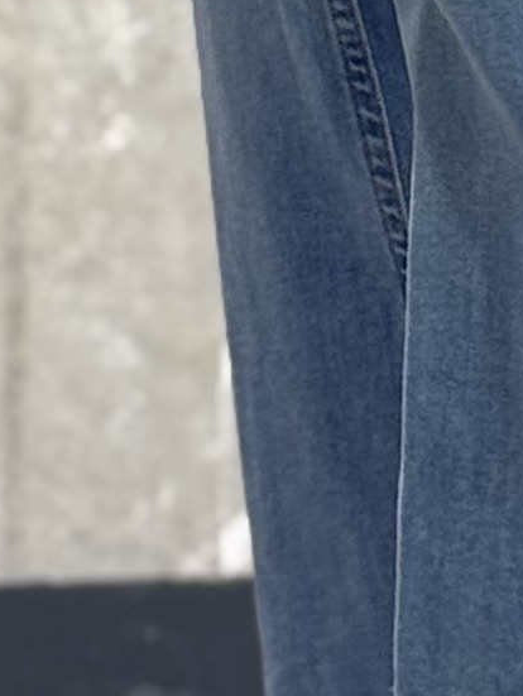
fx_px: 7063
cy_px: -32
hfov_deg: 4.2
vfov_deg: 5.6
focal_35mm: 351
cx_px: 418
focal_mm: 6.76
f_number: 1.78
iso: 80
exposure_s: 1/50
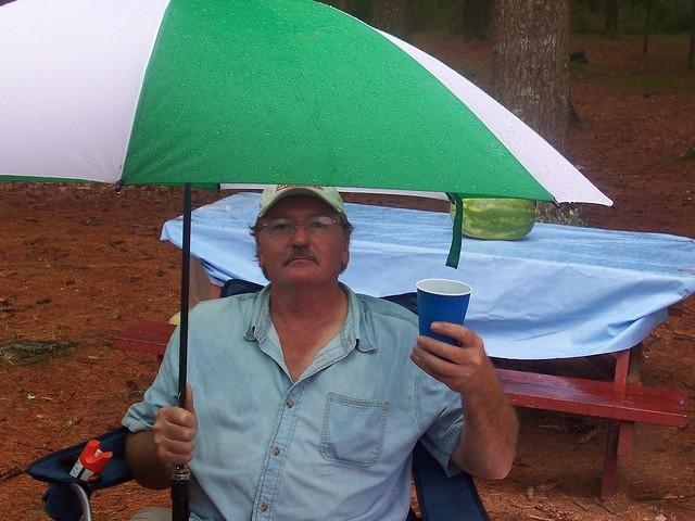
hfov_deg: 33.8
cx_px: 348
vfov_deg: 25.7
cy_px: 260
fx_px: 1144
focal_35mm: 57
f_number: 3.4
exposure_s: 1/90
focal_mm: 8.6
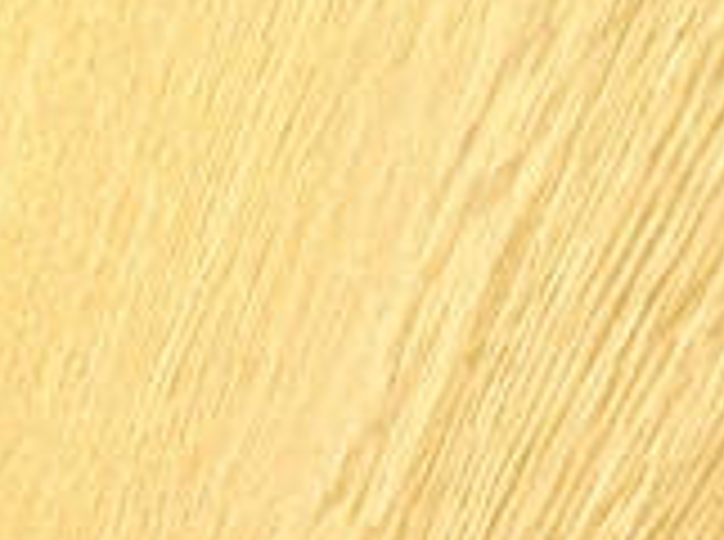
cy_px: 484
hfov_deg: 19.3
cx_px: -706
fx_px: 1273
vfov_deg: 23.3
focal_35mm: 61
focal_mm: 2.22
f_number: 2.2
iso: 1000
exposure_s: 1/30
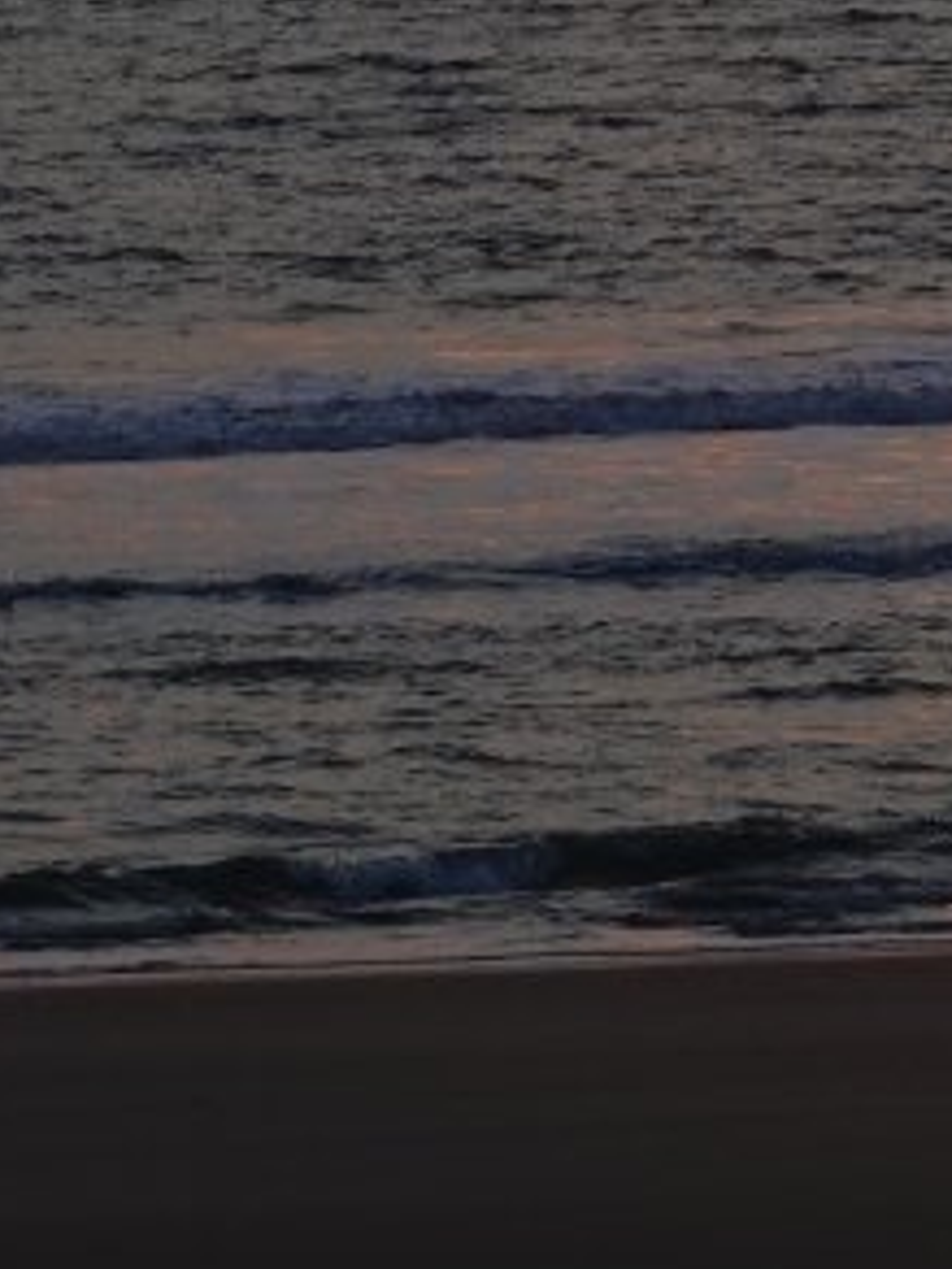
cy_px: -1134
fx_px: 26108
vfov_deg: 2.8
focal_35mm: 712
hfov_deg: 2.1
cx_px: 1363
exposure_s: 1/250
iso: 100
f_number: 4
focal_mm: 49.51
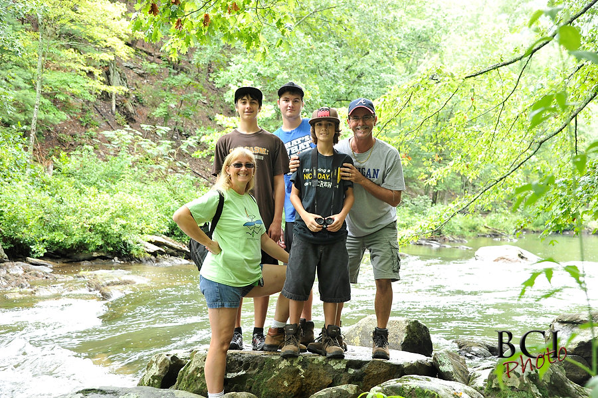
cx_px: 299
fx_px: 730
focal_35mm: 44
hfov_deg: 44.5
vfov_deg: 30.5
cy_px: 199
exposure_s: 1/100
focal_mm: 44
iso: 1000
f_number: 5
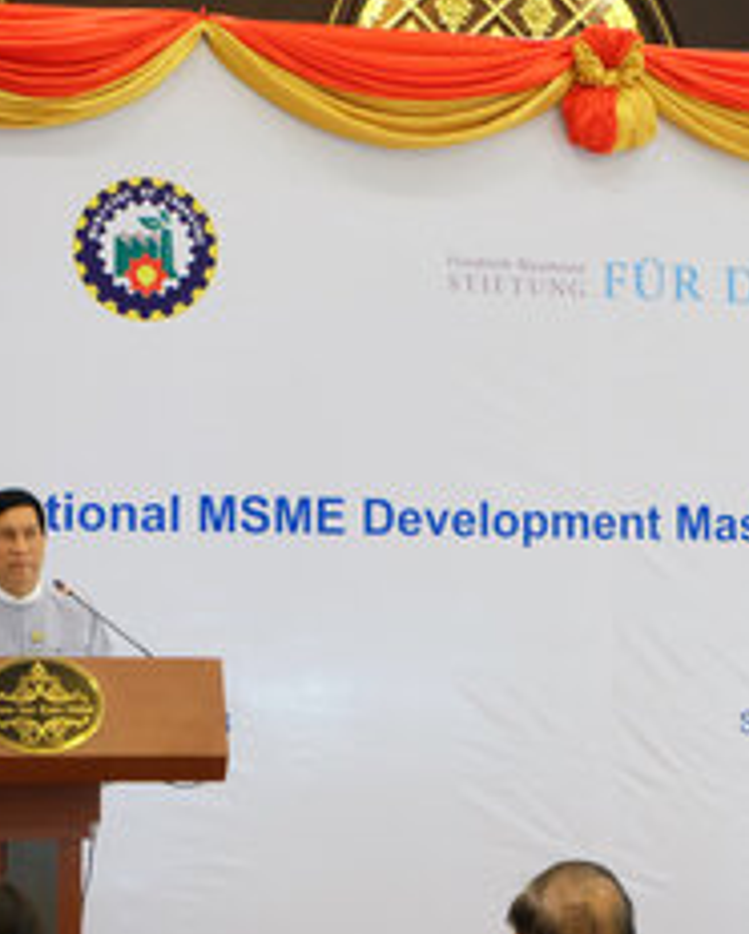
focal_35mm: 97
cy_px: 523
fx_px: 2684
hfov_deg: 15.9
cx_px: 479
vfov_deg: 19.7
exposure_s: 1/30
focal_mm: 38.7
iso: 1600
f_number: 5.3
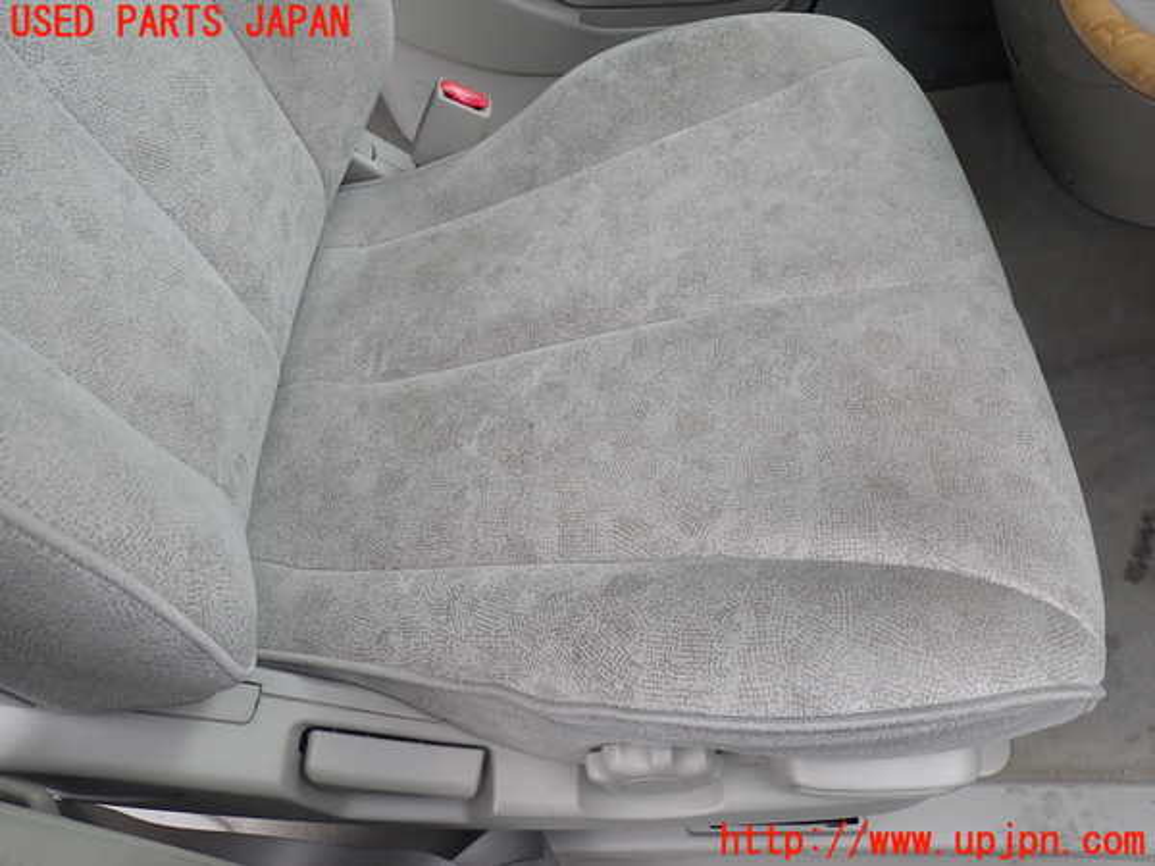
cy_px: 433
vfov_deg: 54.9
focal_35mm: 25
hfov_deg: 69.4
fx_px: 834
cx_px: 578
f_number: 2.8
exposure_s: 1/160
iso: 100
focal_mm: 4.5
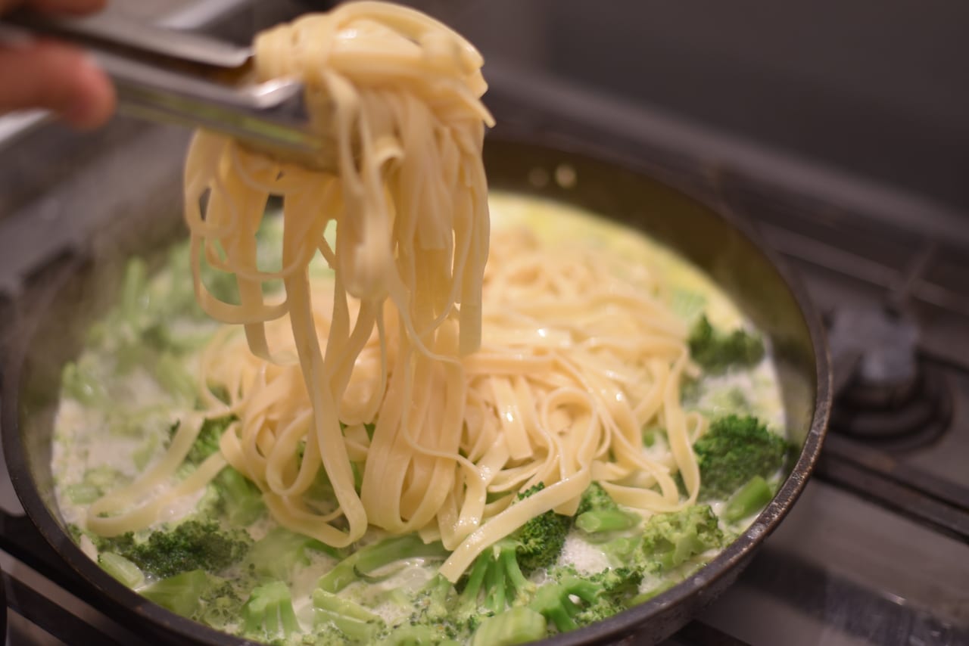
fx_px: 1346
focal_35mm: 50
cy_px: 323
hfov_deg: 39.6
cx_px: 484
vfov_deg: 27.0
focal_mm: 50
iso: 800
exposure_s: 1/60
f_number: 1.8
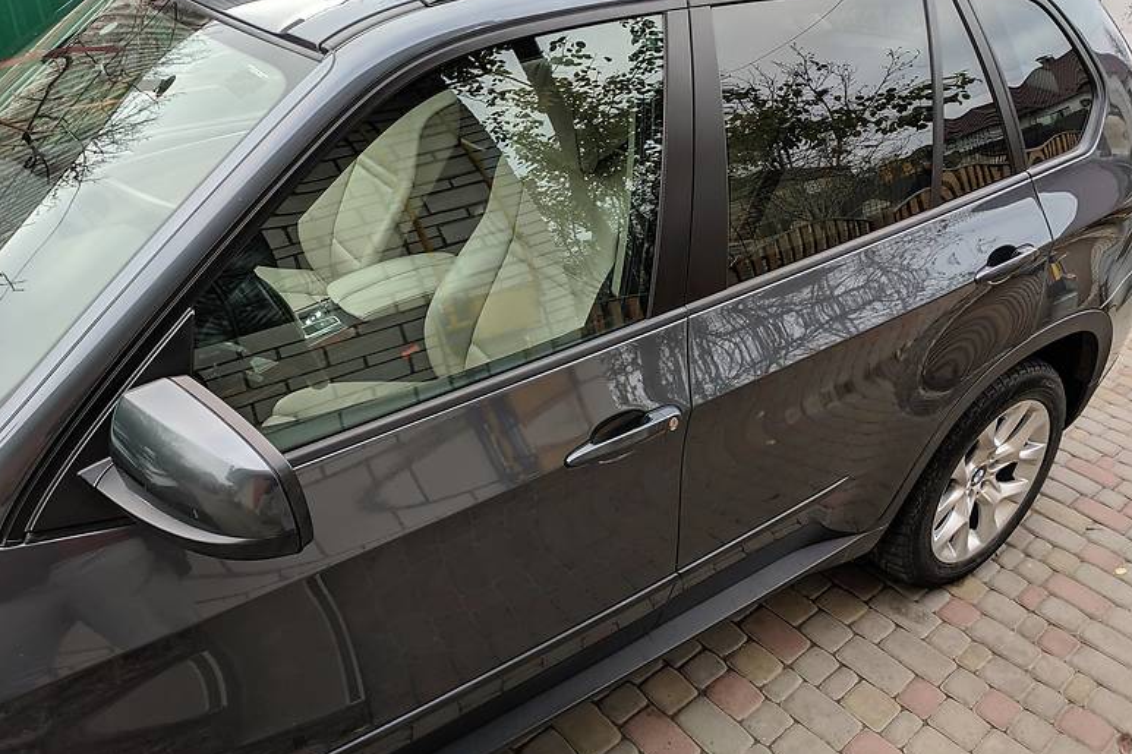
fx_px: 880
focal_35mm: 28
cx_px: 574
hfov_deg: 65.5
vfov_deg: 46.3
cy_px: 346
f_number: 1.8
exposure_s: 1/151
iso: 102
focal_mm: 4.8
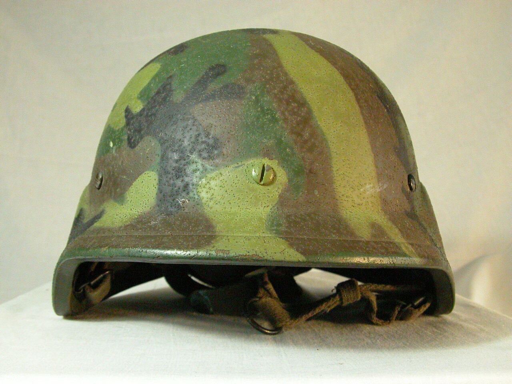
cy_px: 192
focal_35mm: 37
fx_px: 547
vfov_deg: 38.7
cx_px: 256
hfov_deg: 50.1
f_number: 4.5
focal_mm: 9.5
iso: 800
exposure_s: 1/29.5
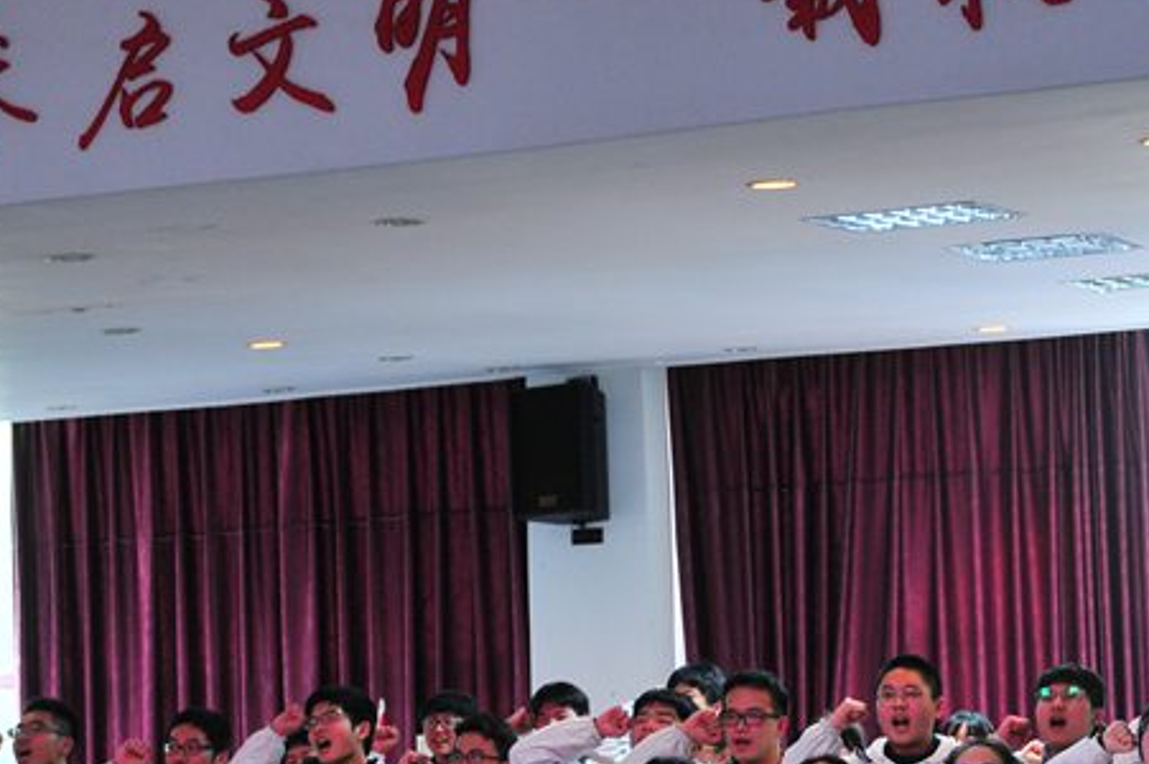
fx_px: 3799
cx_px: 716
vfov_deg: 11.4
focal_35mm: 119
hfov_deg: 17.2
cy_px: 746
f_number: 2.8
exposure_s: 1/40
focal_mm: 35
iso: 320
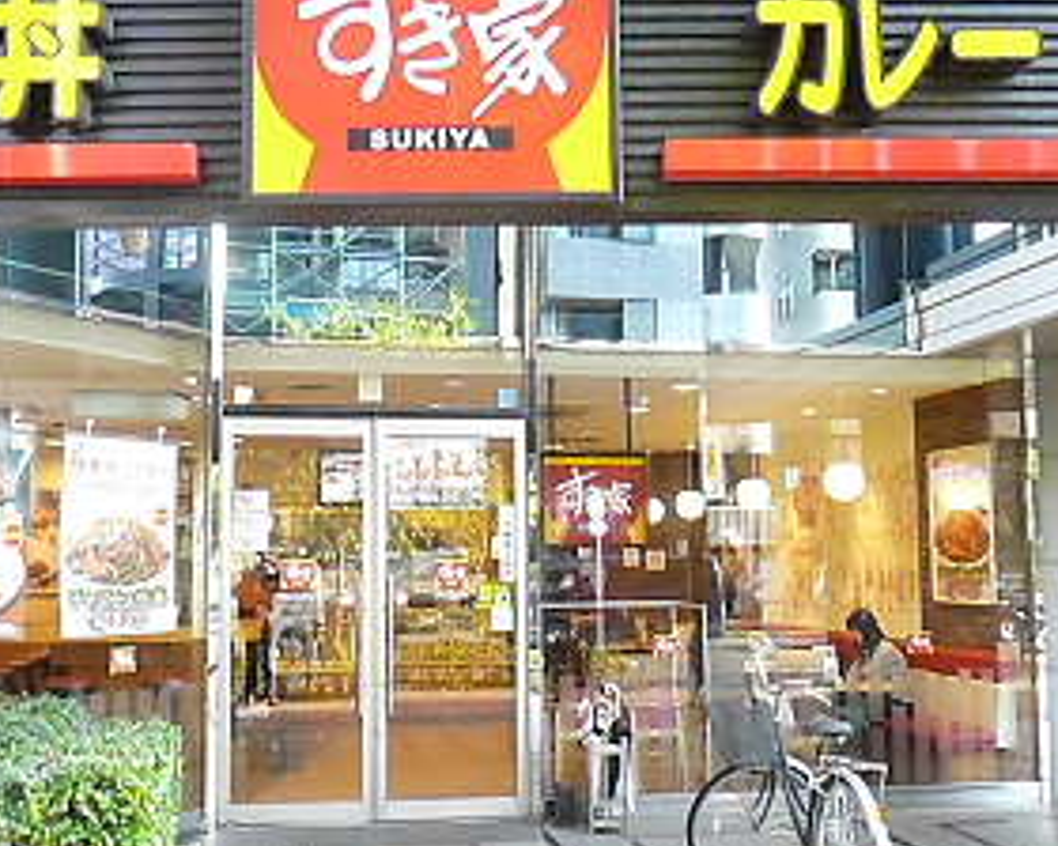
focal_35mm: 36
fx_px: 1127
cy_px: 455
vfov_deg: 41.1
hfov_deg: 50.0
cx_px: 435
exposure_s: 1/250
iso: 1600
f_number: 2.5
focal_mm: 4.3
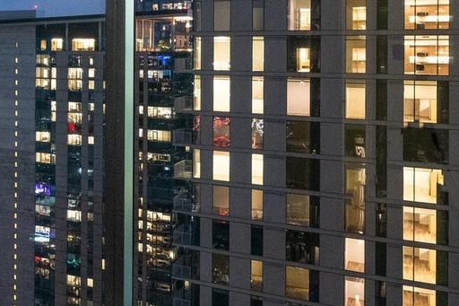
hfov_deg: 22.4
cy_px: 53
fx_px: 714
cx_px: -352
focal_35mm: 56
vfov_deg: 23.7
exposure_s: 1/2
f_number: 7.1
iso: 2500
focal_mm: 14
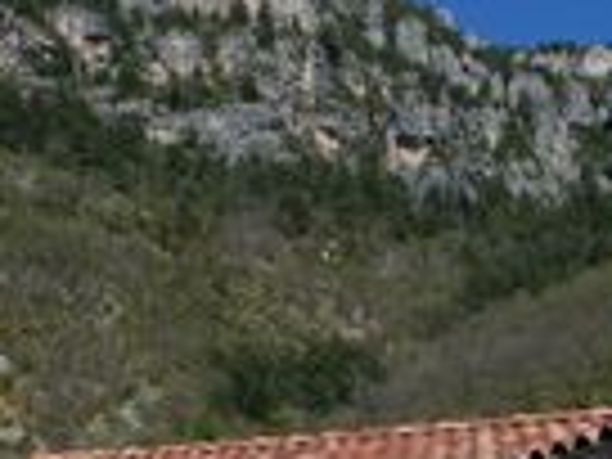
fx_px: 1945
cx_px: 729
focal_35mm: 110
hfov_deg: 17.1
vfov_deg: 13.0
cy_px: 616
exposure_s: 1/1300
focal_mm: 4.5
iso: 100
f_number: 4
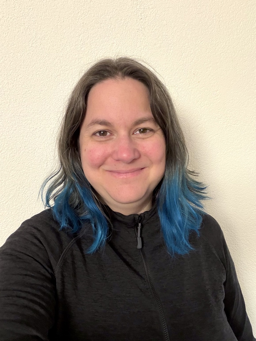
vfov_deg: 60.0
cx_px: 128
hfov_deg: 46.8
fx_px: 296
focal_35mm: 30
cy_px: 170
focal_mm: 2.71
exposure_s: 1/50
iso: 320
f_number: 1.9
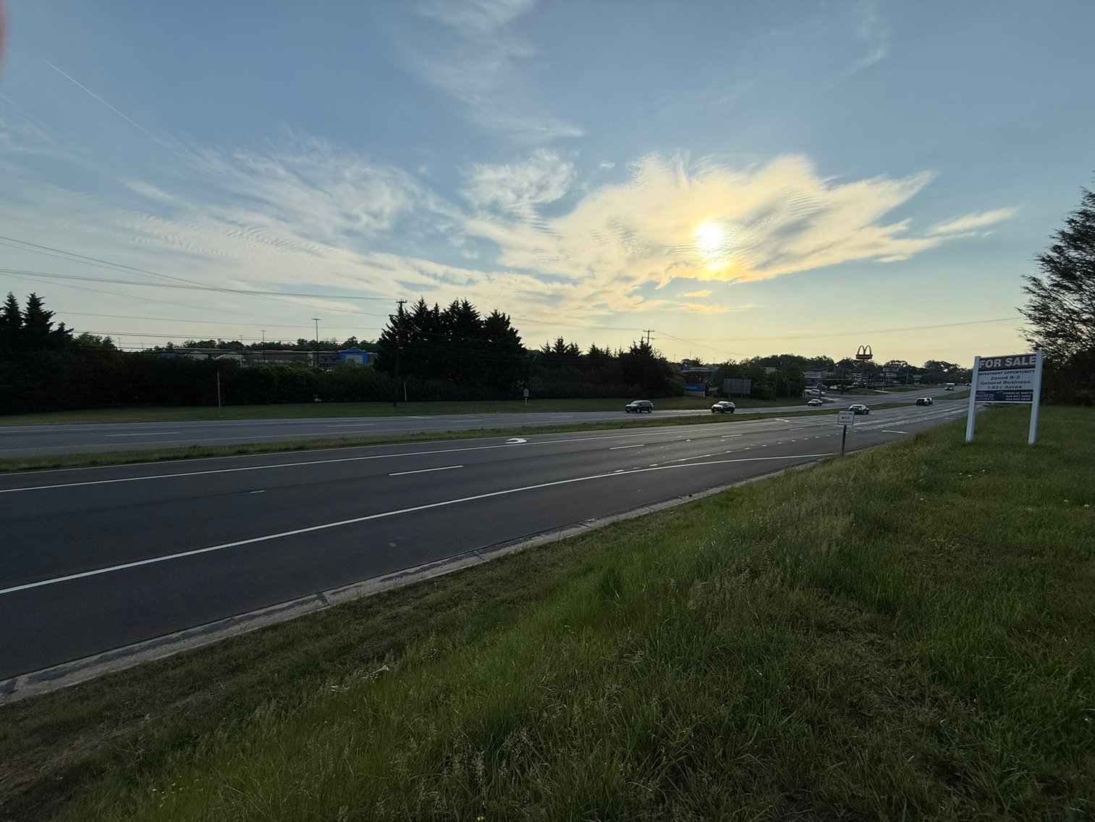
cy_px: 411
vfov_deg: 85.7
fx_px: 443
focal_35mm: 14
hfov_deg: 102.1
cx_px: 548
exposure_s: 1/3891
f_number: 2.2
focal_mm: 2.22
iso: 50
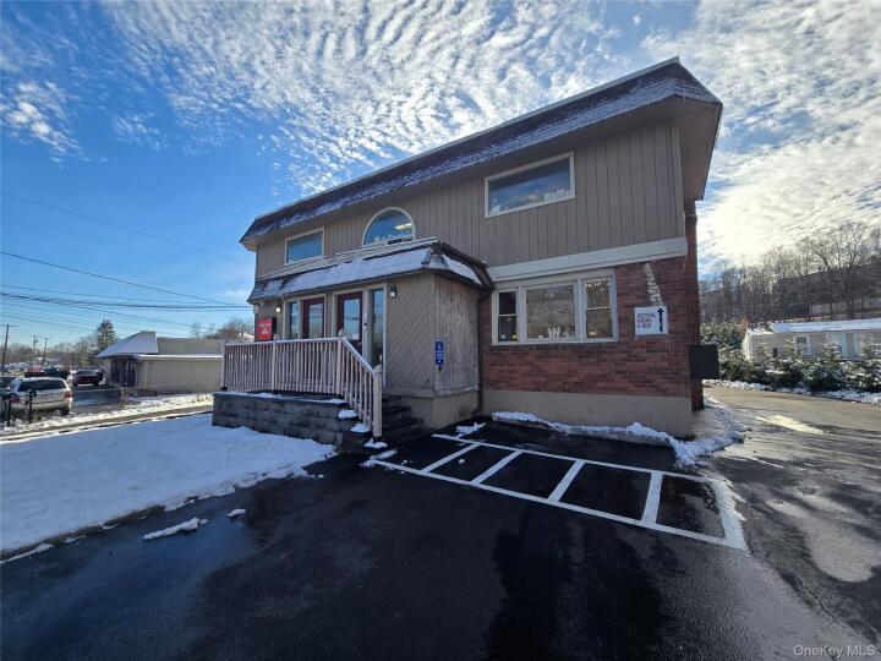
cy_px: 330
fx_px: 331
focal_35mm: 13
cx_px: 440
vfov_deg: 89.9
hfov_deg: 106.2
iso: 50
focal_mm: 2.2
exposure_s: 1/2308
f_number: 2.2
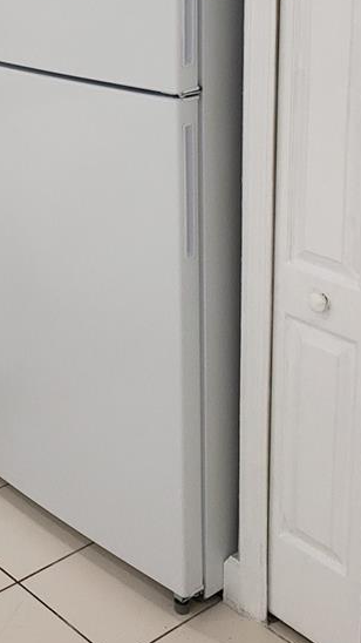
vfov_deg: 32.4
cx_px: -41
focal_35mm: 62
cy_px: 86
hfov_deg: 18.6
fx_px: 1056
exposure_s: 1/60
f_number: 2.4
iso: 100
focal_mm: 4.3
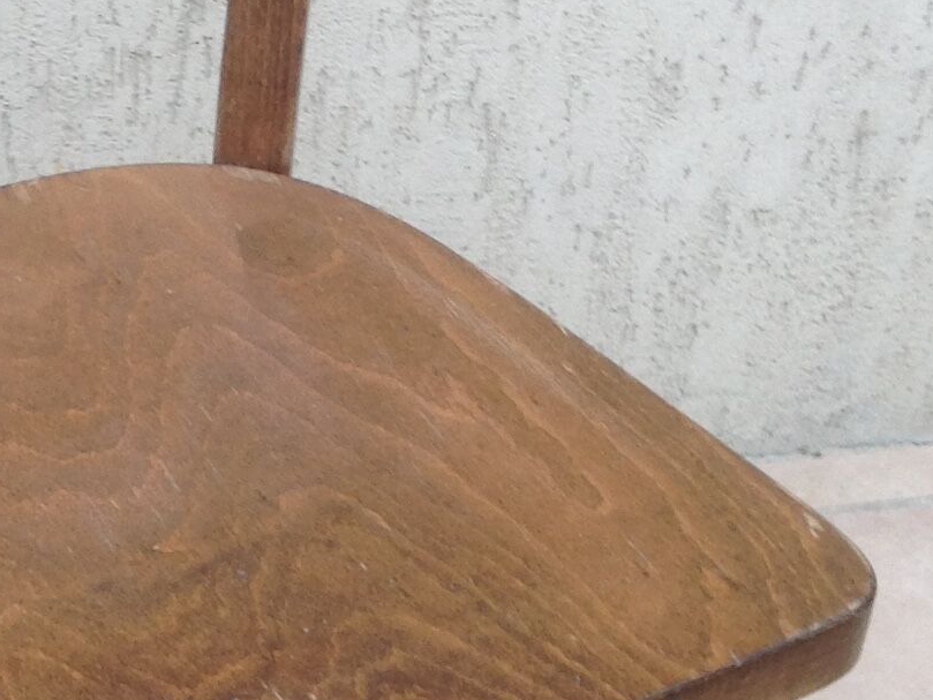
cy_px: 560
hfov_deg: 17.3
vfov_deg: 13.2
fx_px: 3019
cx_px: 54
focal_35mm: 112
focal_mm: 4.28
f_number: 2.4
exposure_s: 1/60
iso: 64
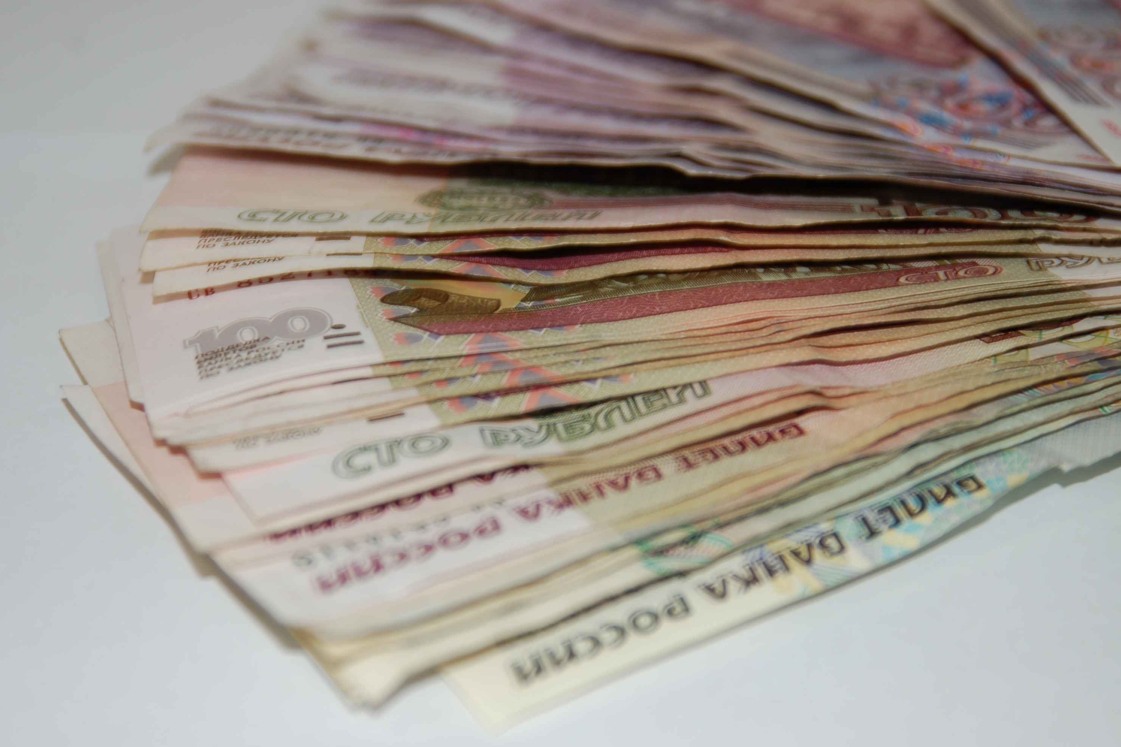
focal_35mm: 88
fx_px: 2740
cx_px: 559
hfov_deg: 23.1
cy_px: 371
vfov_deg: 15.5
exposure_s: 1/60
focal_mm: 58
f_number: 4.5
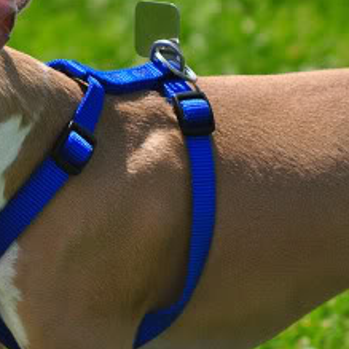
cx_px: 209
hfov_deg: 2.4
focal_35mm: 744
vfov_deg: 2.4
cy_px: 168
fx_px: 8486
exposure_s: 1/1250
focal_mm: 200
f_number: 7.1
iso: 400
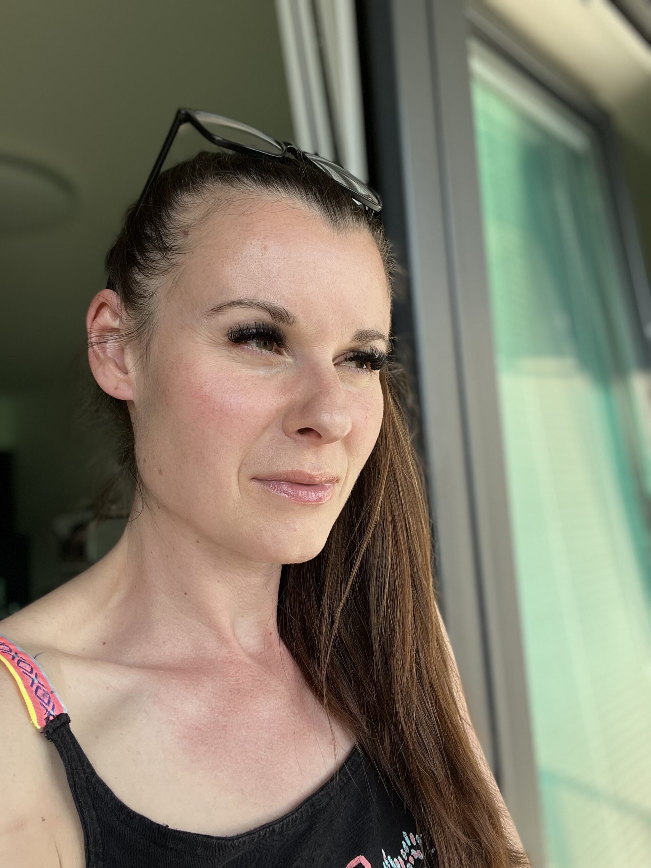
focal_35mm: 30
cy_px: 434
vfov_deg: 60.0
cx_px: 326
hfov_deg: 46.8
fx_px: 752
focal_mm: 2.71
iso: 25
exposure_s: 1/128
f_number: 2.2
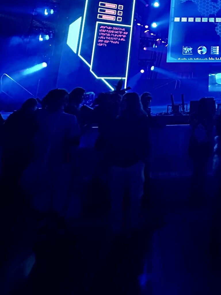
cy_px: 5
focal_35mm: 35
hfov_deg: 33.8
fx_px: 298
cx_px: 258
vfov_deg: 45.2
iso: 1000
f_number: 2.2
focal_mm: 2.22
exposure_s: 1/57
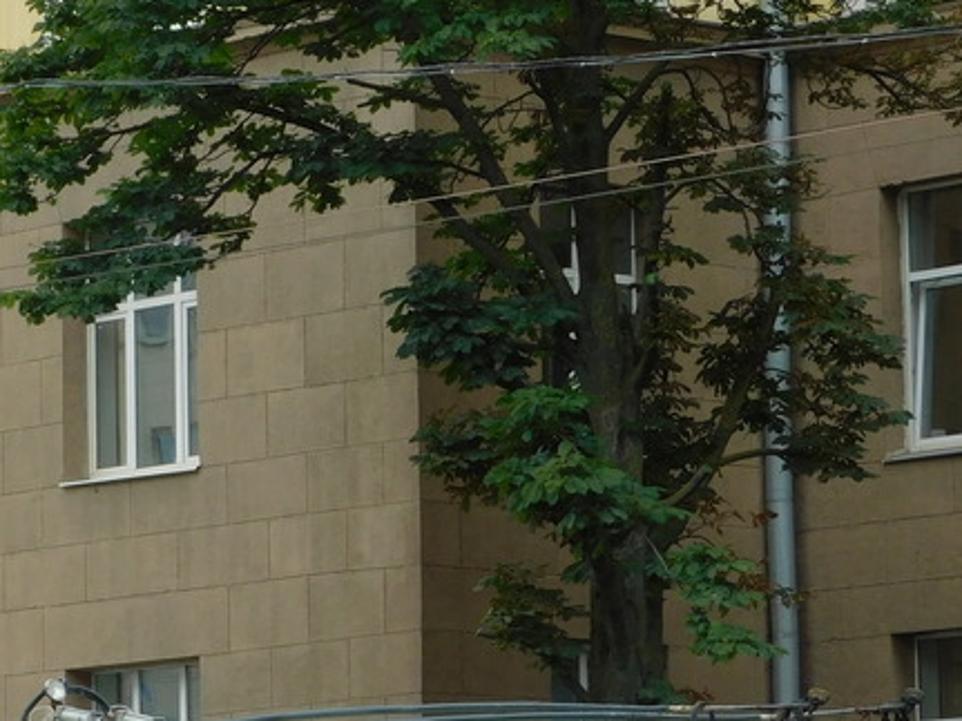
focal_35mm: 190
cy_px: 603
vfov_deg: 7.8
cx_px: -2
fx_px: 5279
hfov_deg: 10.3
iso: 125
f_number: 4.4
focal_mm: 14.2
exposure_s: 1/320
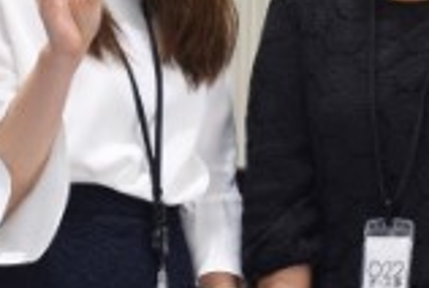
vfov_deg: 4.4
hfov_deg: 6.5
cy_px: 46
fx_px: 3761
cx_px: 288
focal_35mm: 315
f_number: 4.8
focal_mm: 52
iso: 250
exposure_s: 1/25
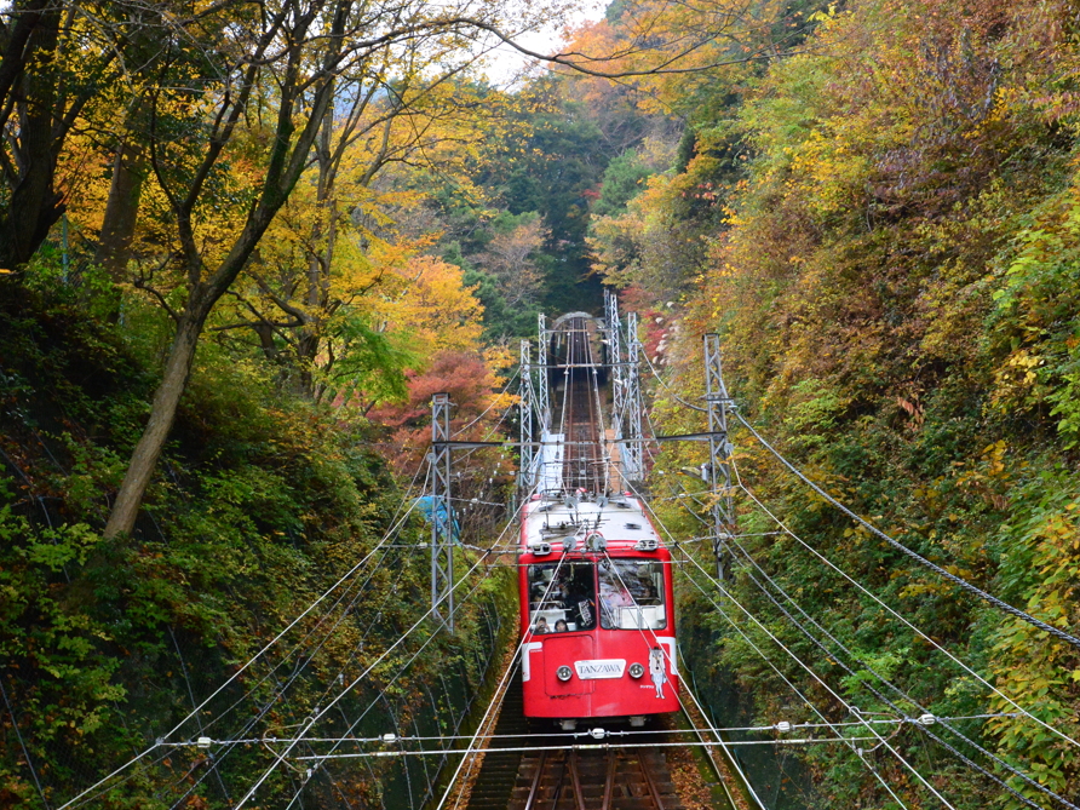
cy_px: 403
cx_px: 615
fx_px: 1997
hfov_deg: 30.2
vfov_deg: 22.9
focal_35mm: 64
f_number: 11
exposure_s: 1/60
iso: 11400
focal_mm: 58
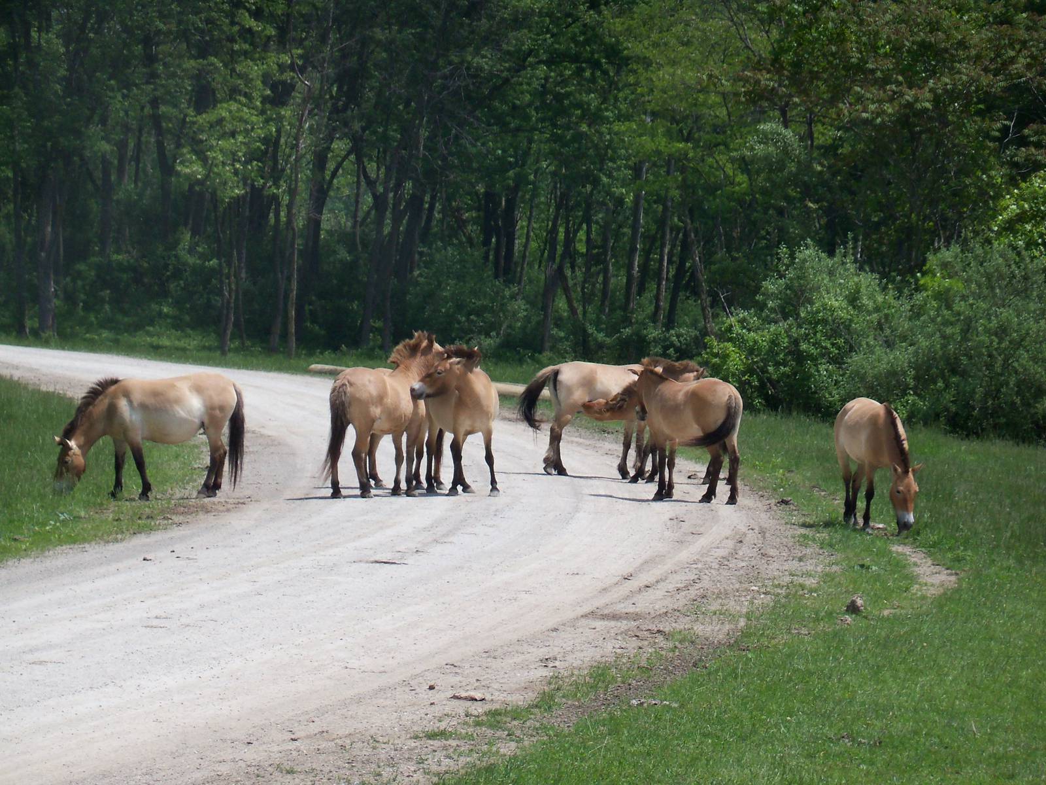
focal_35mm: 247
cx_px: 523
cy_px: 392
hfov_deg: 8.0
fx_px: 7464
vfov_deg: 6.0
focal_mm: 43.8
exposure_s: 1/1600
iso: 160
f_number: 4.4
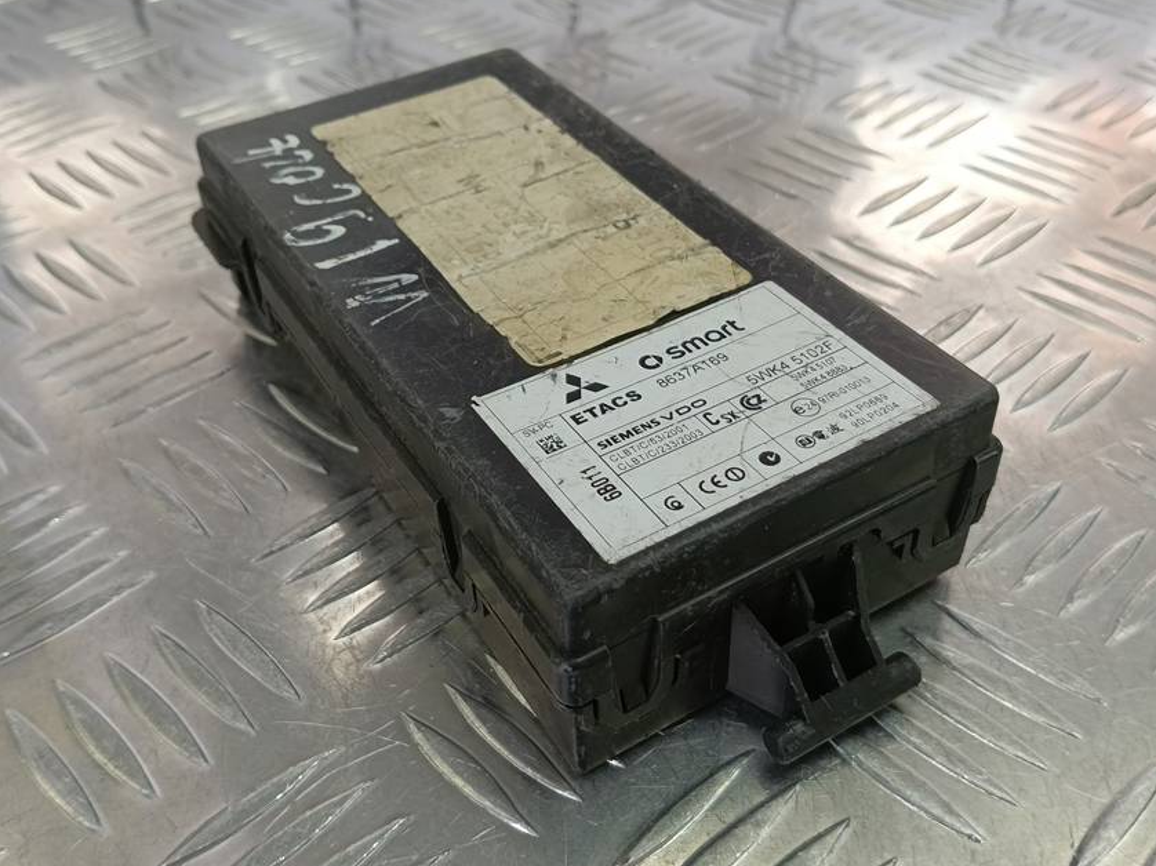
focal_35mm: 33
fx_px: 1102
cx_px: 572
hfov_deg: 55.4
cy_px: 425
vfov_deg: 42.9
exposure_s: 1/100
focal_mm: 4.11
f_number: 1.6
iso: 136
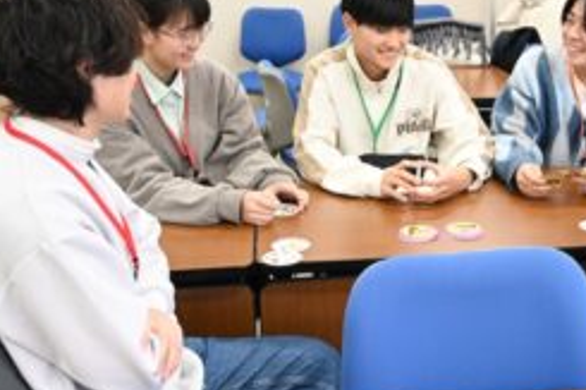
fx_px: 810
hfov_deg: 39.2
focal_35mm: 50
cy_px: 148
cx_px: 399
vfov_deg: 27.0
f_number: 4
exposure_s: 1/320
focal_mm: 30.5
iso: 3200
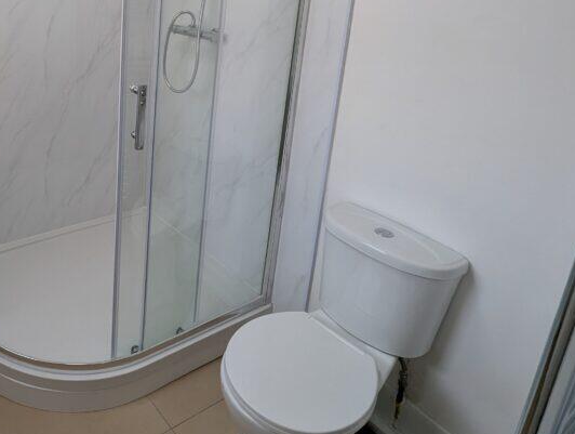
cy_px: 80
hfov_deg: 61.3
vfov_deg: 51.2
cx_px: 86
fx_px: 416
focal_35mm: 25
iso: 32
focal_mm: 1.95
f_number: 2.2
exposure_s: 1/111
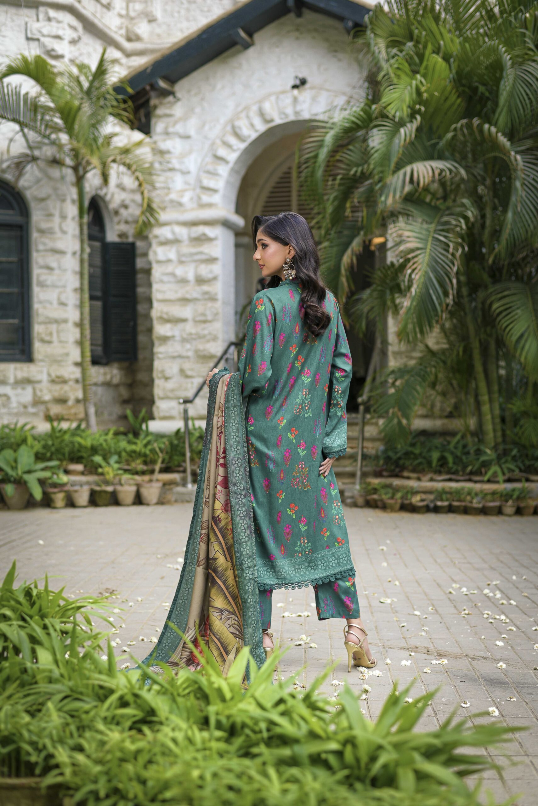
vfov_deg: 39.6
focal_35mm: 50
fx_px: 1120
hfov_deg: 27.0
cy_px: 403
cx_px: 269
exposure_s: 1/160
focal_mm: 50
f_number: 2.8
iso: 64
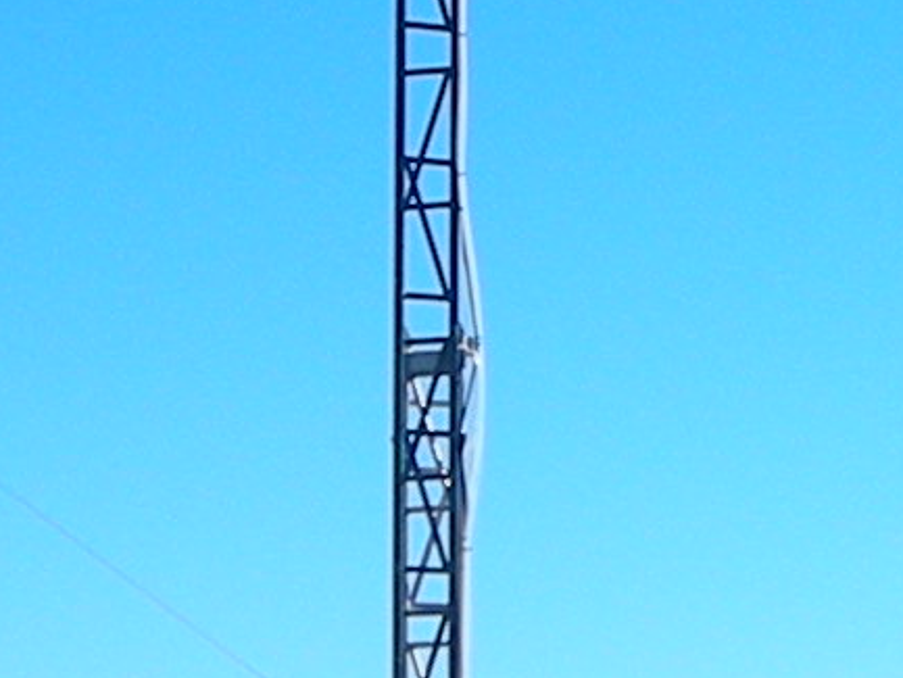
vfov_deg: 6.0
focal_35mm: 247
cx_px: 1245
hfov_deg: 7.9
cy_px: 438
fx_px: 6445
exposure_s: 1/207
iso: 50
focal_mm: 6.3
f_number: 6.4
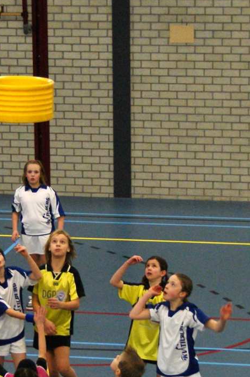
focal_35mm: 77
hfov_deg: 17.6
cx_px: 70
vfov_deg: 26.2
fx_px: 804
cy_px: 257
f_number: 4
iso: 800
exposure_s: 1/160
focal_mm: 30
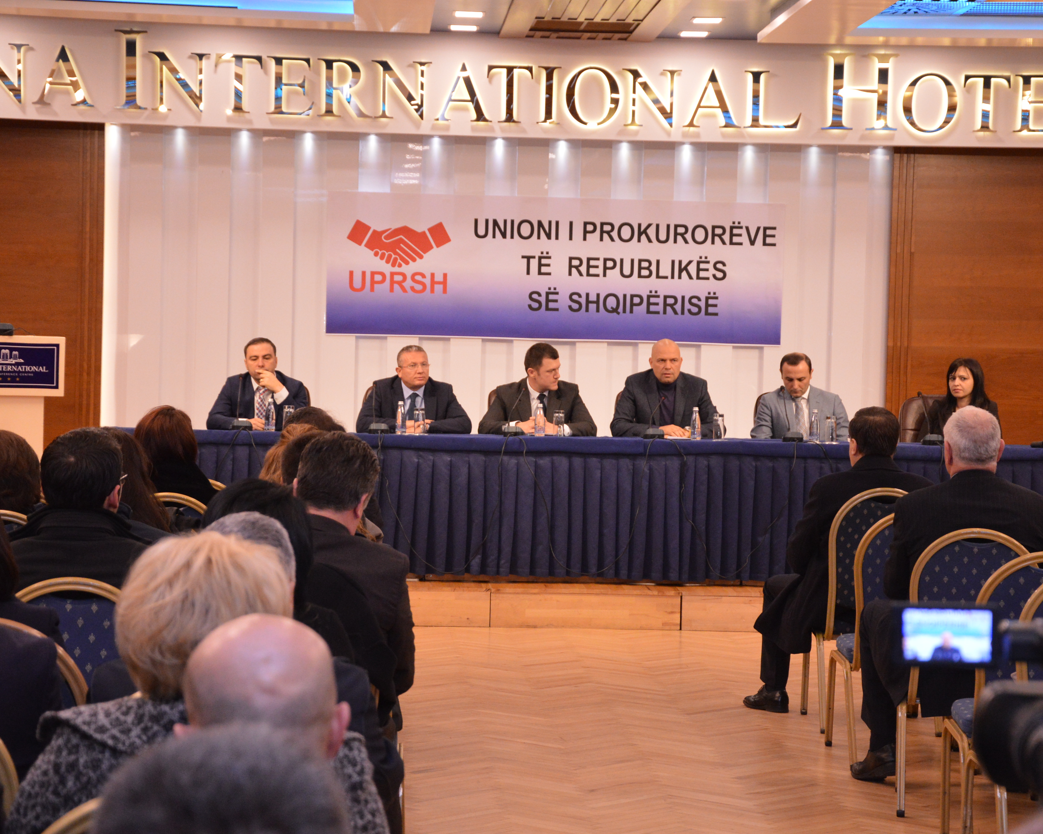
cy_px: 418
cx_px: 533
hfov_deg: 21.5
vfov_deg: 17.3
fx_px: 2747
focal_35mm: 89
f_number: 5
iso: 1600
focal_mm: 52
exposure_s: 1/125
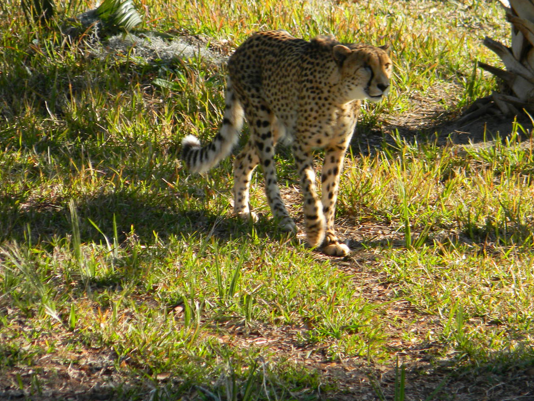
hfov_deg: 3.8
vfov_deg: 2.9
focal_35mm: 521
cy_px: 159
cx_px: 332
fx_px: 8039
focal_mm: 75
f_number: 5.4
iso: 80
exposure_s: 1/97.5
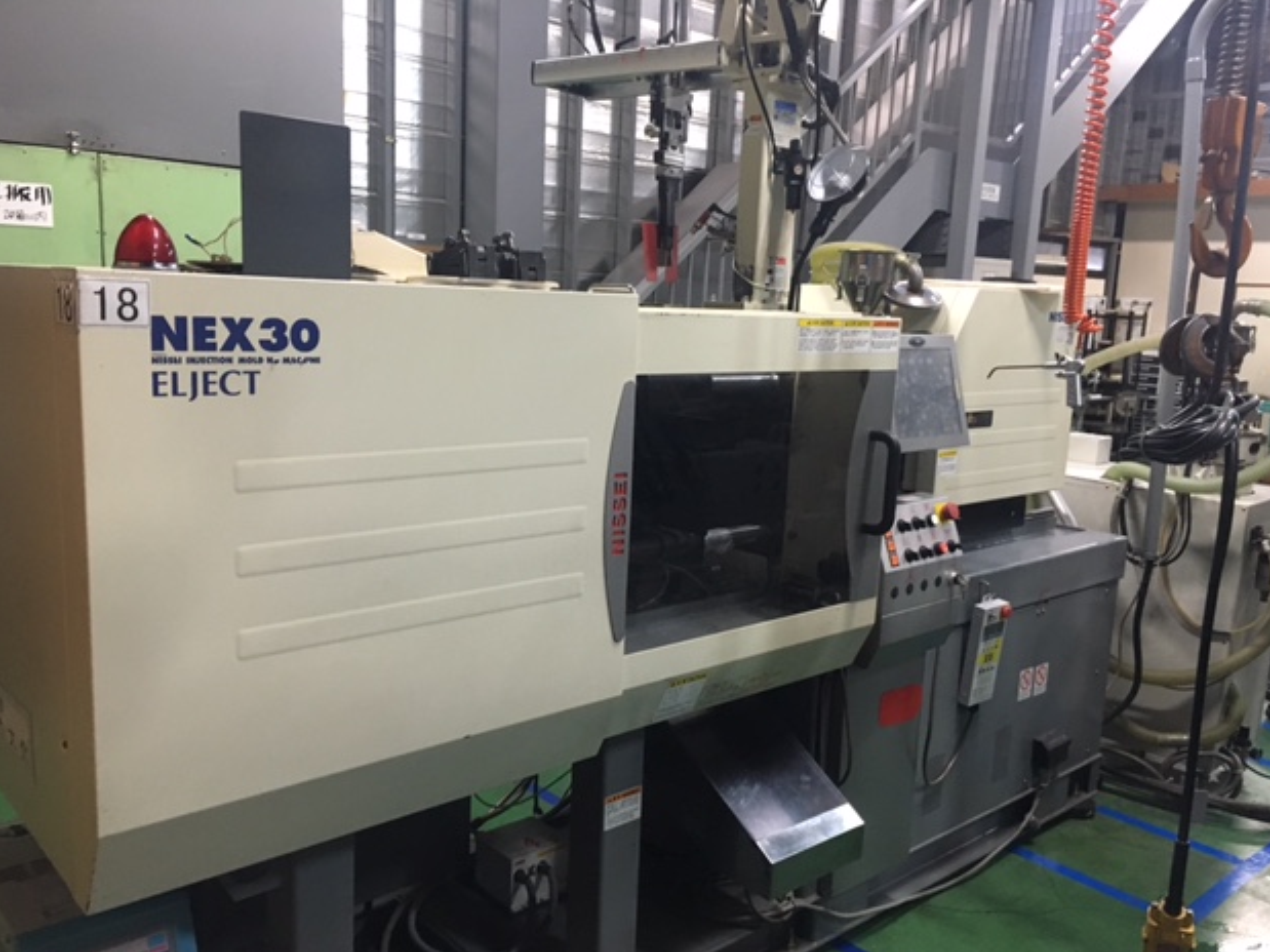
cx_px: 636
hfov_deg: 60.0
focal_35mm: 30
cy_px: 490
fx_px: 1100
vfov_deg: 46.8
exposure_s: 1/17
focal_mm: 4.15
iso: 200
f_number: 2.2
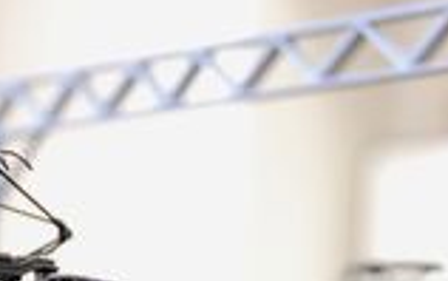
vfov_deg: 7.9
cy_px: 353
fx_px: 2016
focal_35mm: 165
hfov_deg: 12.6
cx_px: 20
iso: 800
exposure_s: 1/15
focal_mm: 38
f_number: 6.3
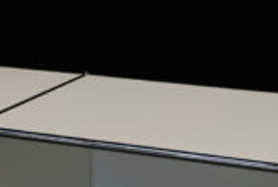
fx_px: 998
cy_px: 244
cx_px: 78
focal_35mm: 129
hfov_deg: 15.8
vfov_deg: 10.4
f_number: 4
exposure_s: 1/160
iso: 2000
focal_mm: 36
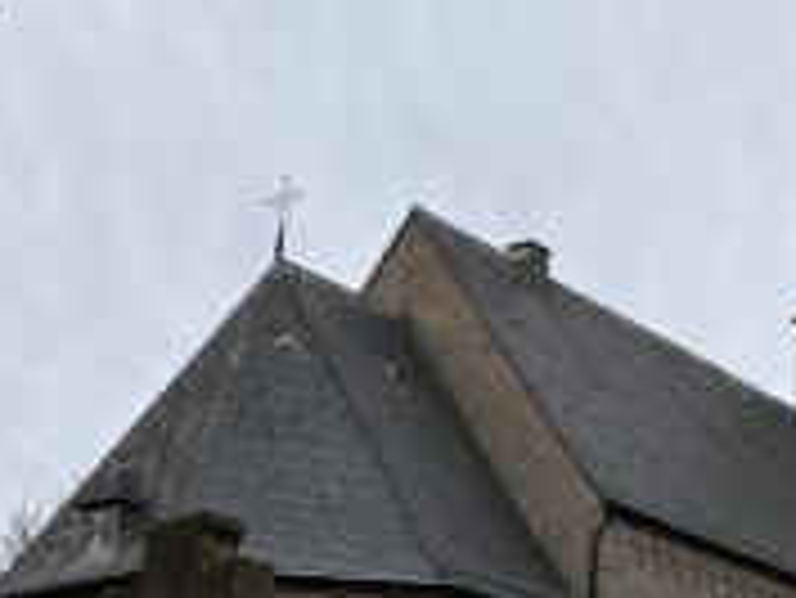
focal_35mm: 94
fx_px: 2163
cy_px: 355
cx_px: 1066
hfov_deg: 19.1
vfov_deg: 15.7
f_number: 1.6
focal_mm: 5.96
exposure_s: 1/3205
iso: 50
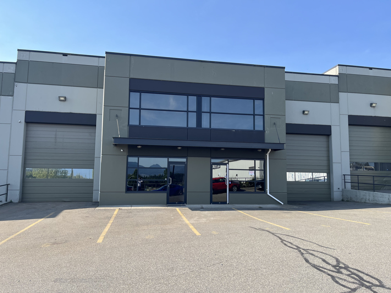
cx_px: 196
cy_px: 146
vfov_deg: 53.1
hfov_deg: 67.3
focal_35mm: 26
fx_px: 294
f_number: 1.6
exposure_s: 1/1776
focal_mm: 5.1
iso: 50
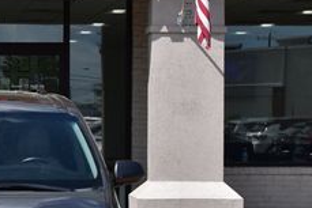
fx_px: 1162
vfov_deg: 10.2
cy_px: 151
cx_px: -37
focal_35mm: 134
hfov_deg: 14.9
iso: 220
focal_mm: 32
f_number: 11
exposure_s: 1/500
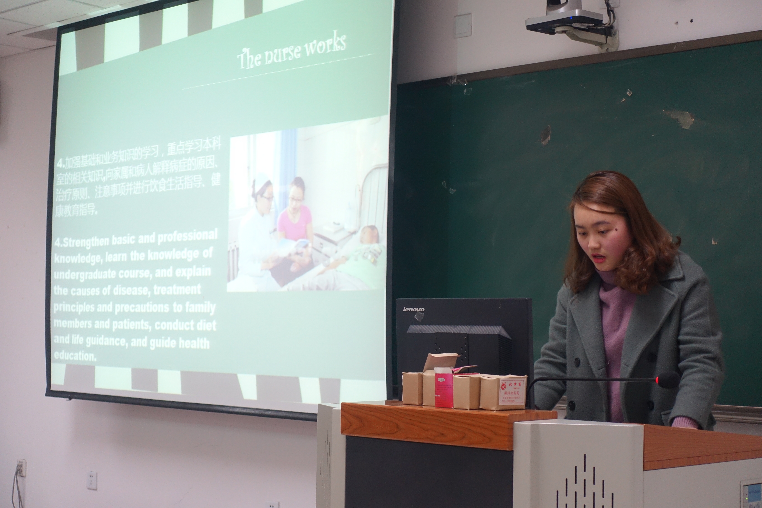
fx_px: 1482
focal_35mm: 70
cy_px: 254
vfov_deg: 19.5
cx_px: 381
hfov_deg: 28.8
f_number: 2.8
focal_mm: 25.7
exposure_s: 1/60
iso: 800
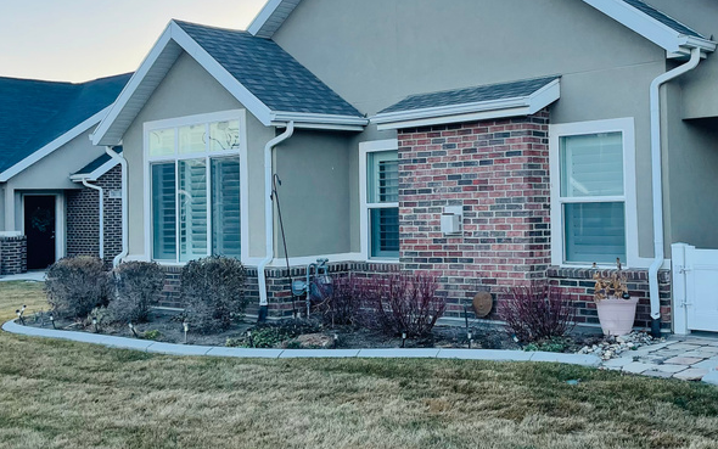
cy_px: 158
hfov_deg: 42.8
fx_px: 900
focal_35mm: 46
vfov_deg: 27.9
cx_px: 484
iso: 32
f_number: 1.6
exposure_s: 1/775
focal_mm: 5.1
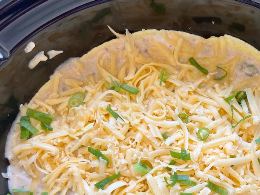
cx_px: 176
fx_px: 331
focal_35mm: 44
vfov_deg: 32.3
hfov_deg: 42.3
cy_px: 145
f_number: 1.5
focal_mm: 5.7
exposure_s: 1/121
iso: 80
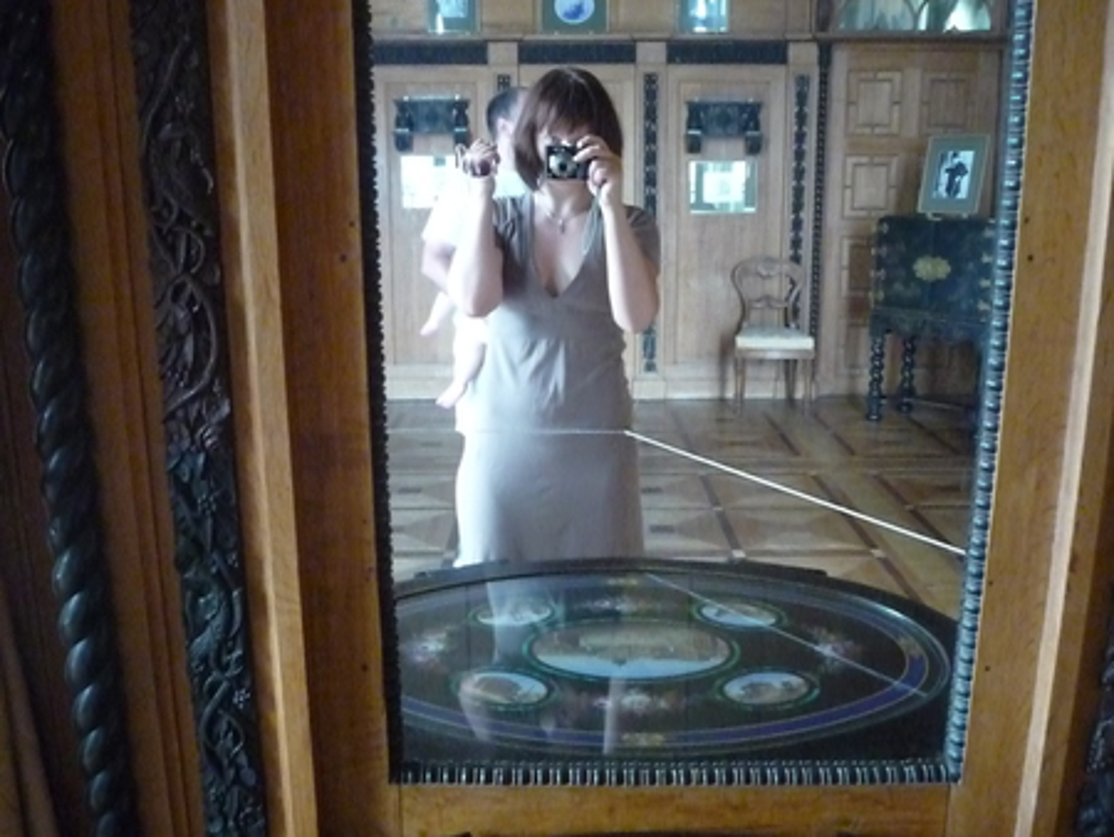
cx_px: 557
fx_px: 1030
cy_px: 418
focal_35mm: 32
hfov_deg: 56.8
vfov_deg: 44.2
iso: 1600
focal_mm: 5.2
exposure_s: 1/100
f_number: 3.5
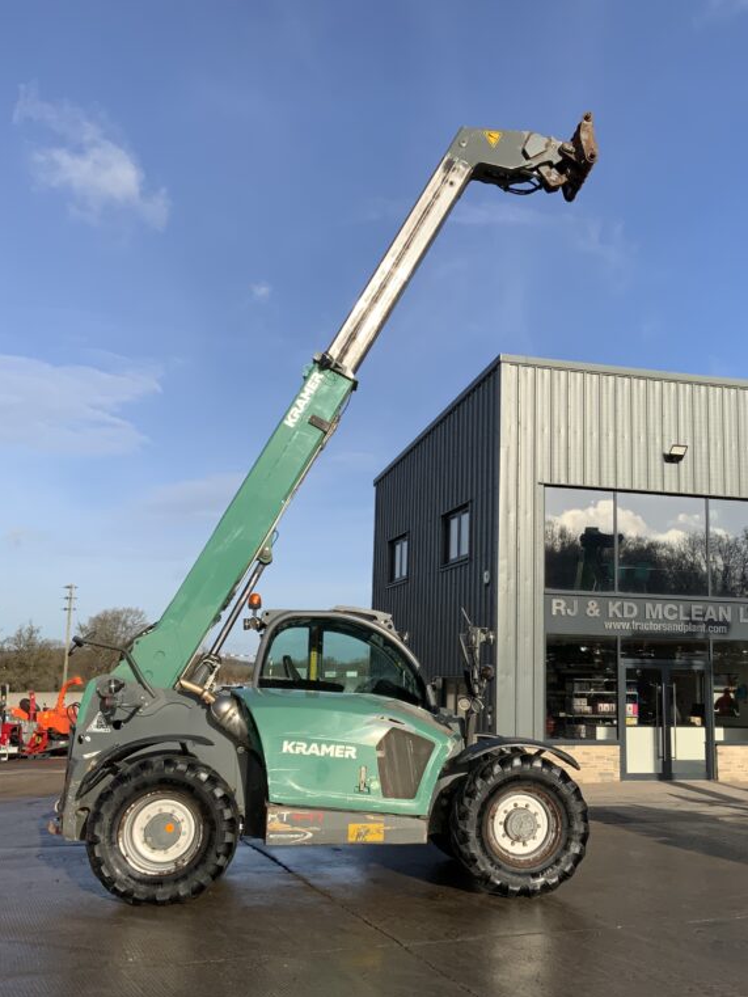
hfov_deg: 36.6
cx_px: 478
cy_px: 499
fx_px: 1123
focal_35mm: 39
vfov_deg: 47.9
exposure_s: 1/2538
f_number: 1.8
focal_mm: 3
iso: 20
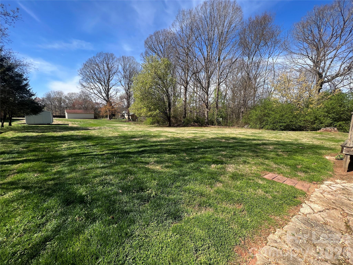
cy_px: 132
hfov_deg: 106.2
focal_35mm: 13
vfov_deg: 89.9
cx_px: 176
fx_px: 133
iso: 32
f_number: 1.8
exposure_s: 1/727
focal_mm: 1.57
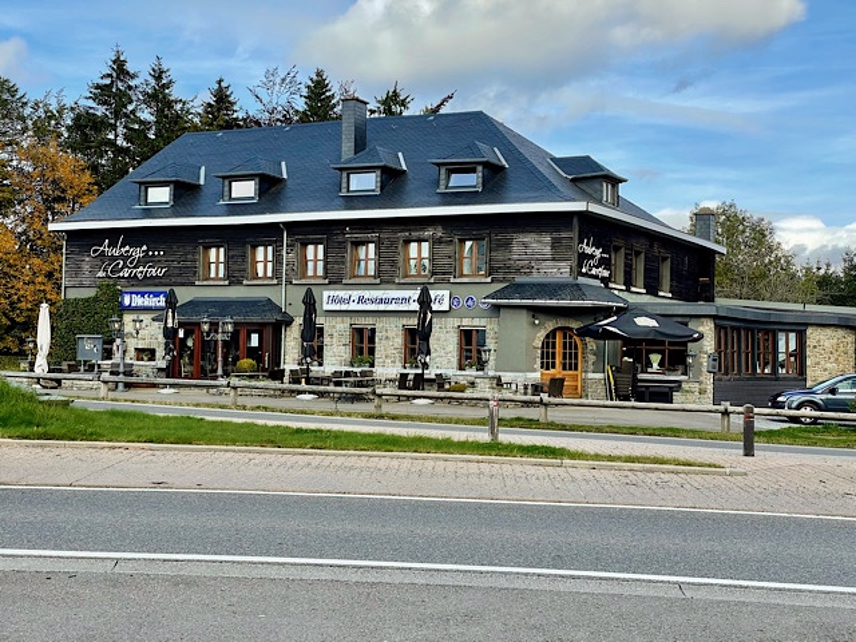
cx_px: 428
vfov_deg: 28.0
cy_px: 321
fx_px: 1286
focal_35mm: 52
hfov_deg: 36.8
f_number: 2
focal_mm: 6
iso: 25
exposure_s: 1/1020
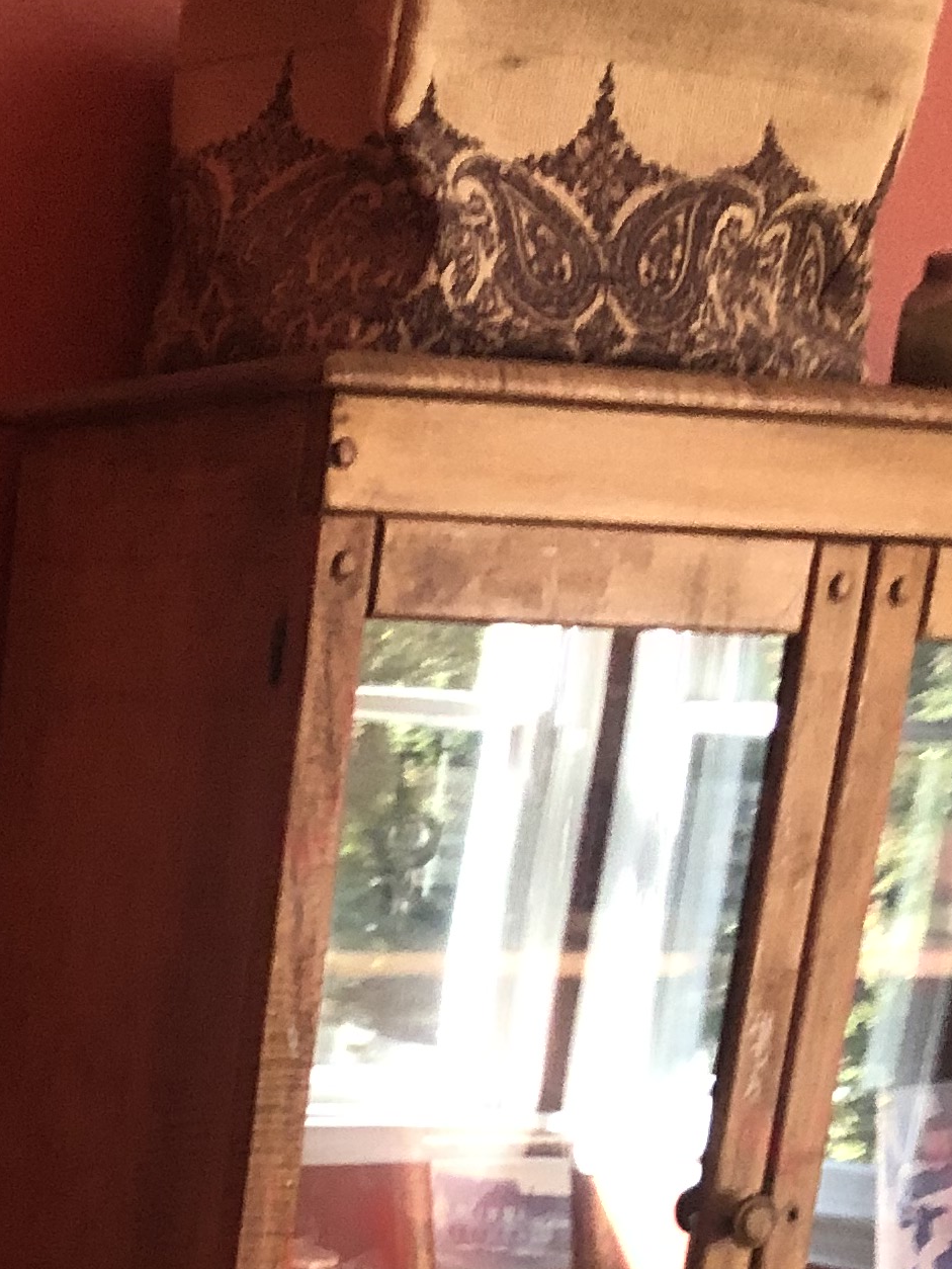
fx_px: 3299
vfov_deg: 18.9
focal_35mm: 90
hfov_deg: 15.0
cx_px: -562
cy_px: 1957
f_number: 1.8
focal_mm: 3.99
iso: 64
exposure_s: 1/15
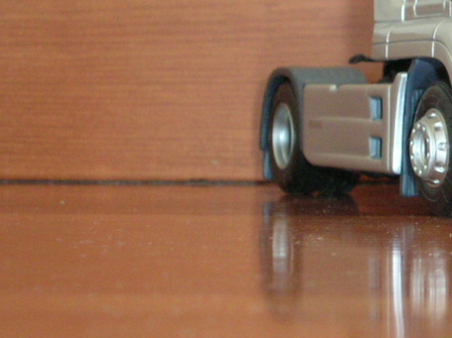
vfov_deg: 8.7
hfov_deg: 11.3
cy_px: 94
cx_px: 539
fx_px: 2232
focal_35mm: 171
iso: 200
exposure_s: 1/4.9
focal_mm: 10.5
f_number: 3.7
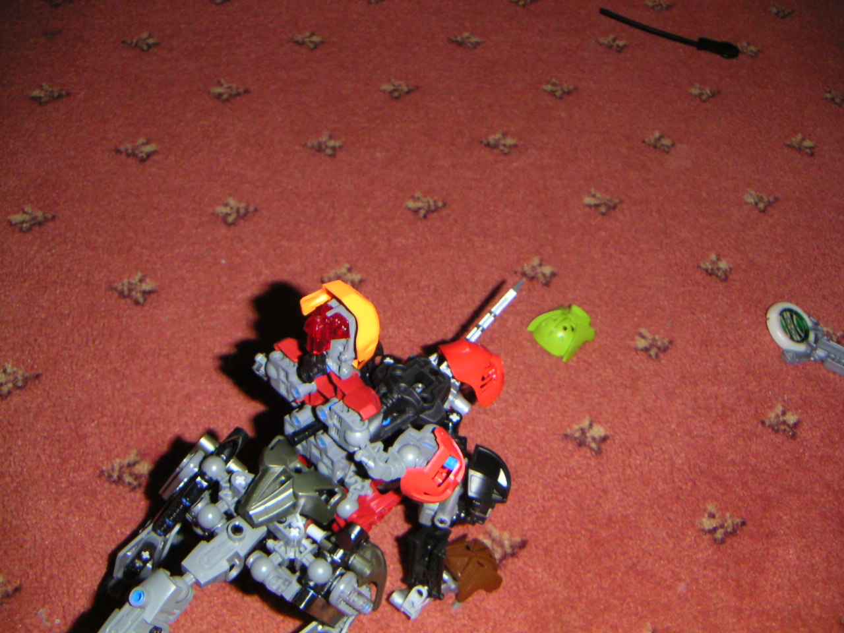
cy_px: 316
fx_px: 951
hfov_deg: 47.9
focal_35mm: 39
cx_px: 422
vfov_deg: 36.8
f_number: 6.7
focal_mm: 5.1
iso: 200
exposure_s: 1/45
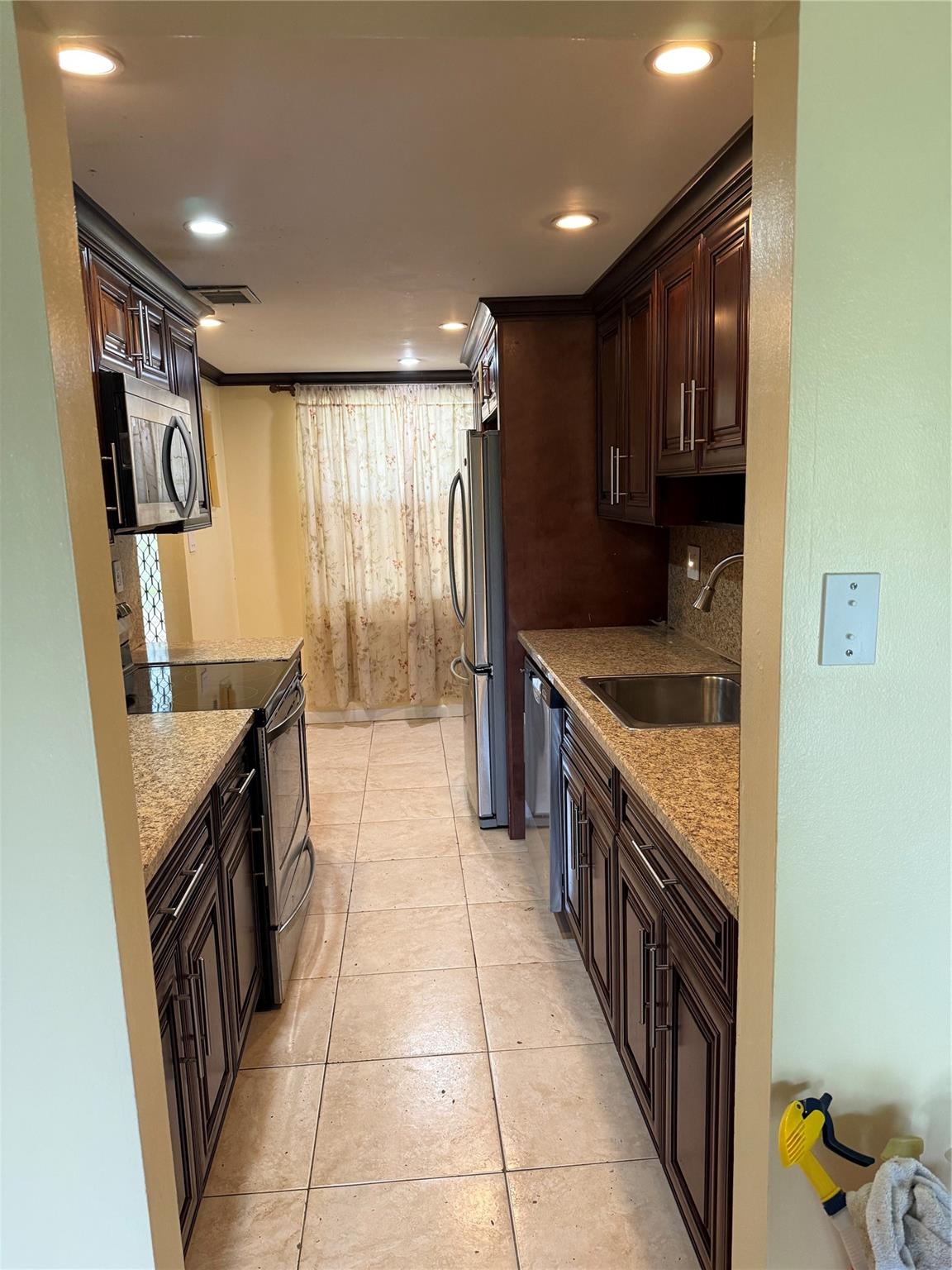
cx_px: 476
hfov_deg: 56.8
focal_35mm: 24
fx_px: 880
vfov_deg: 71.6
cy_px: 635
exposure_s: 1/60
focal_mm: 6.76
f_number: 1.78
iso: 320
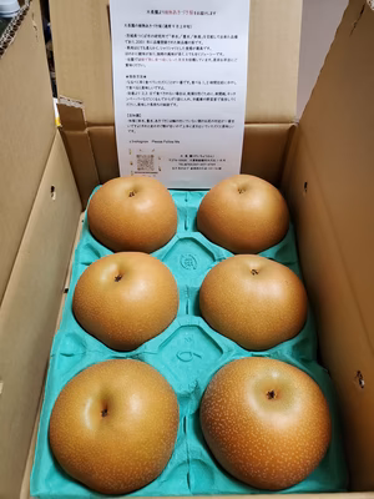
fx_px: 375
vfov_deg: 67.3
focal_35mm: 26
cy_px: 250
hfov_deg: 53.1
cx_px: 187
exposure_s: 1/50
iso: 500
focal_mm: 4.3
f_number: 2.4
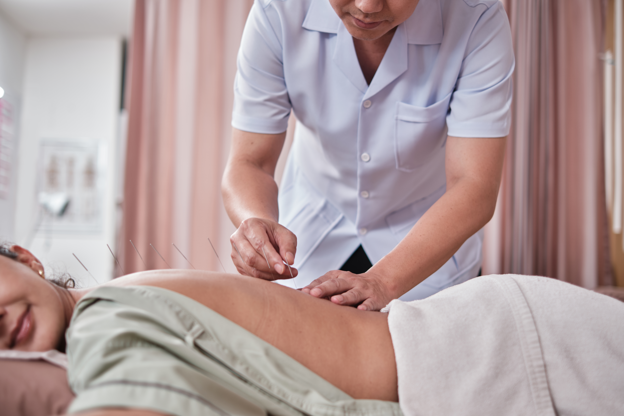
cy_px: 208
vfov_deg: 25.5
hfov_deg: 37.5
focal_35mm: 53
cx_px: 312
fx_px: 919
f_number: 1.8
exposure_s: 1/40
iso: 80
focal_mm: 35
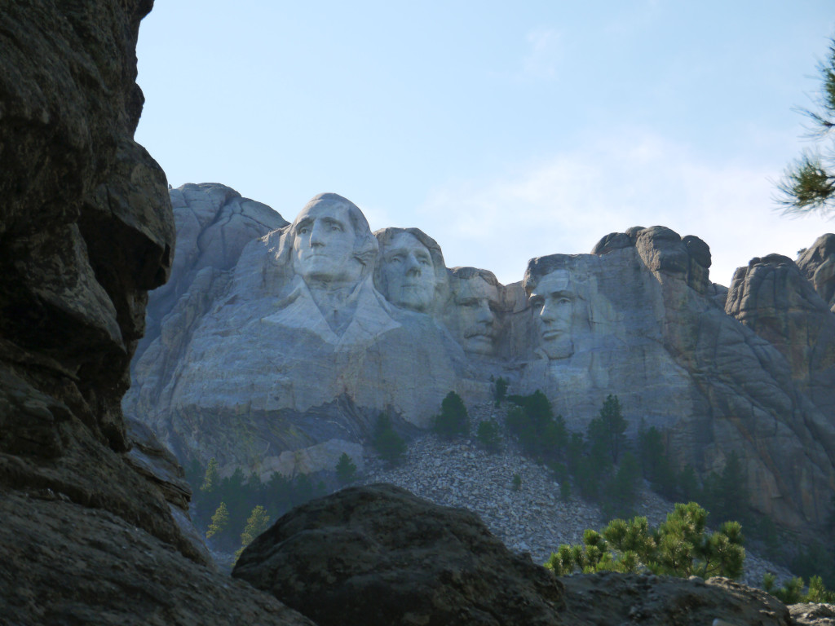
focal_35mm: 84
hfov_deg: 23.3
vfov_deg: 17.6
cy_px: 313
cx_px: 418
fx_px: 2026
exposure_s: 1/320
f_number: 9
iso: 160
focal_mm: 42
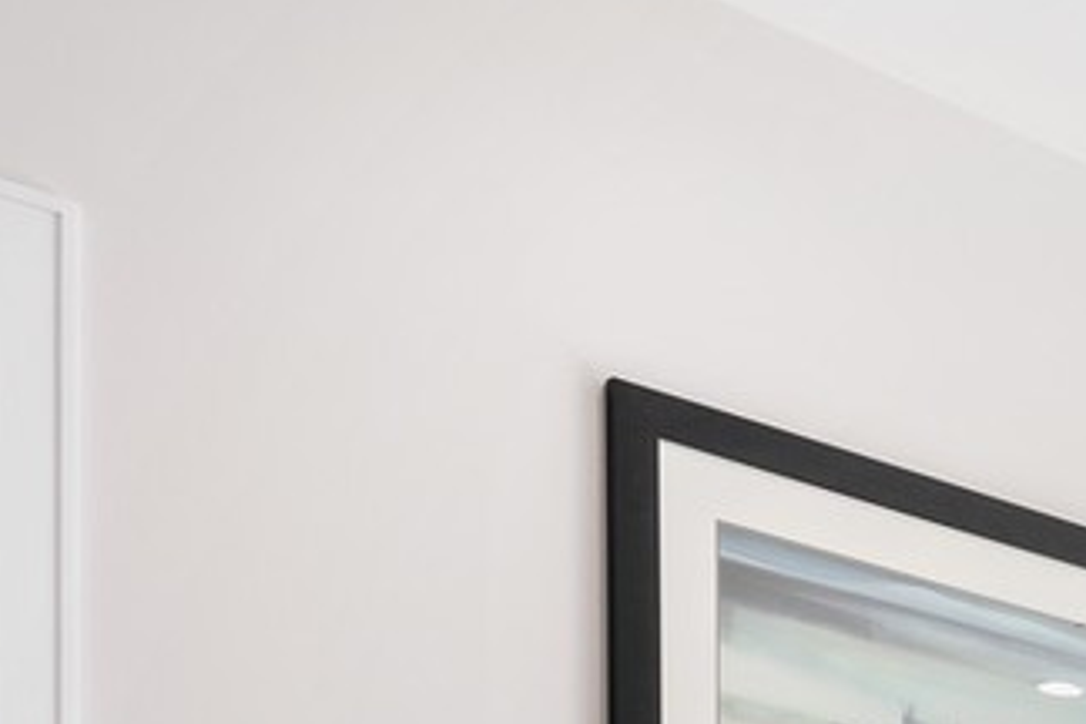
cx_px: 1988
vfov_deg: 12.6
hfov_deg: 17.3
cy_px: 1448
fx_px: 2866
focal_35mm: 95
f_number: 9.5
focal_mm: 19
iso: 200
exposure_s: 1/8
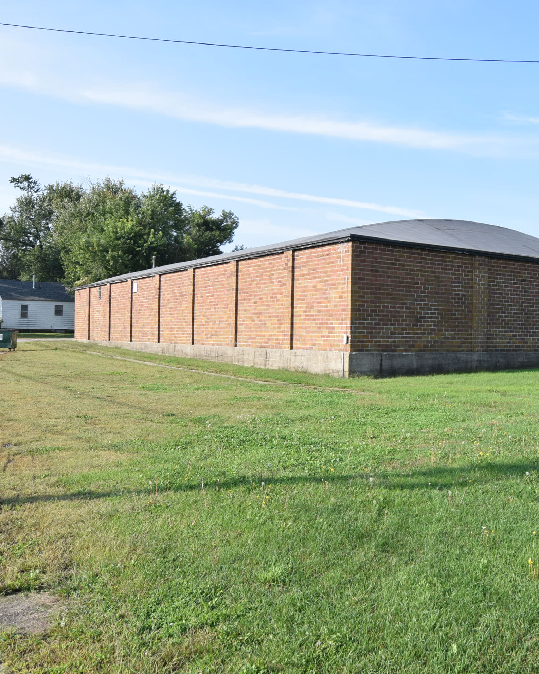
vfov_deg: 52.8
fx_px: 678
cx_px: 445
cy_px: 335
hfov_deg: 41.2
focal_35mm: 34
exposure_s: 1/320
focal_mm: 16
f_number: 9
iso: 200
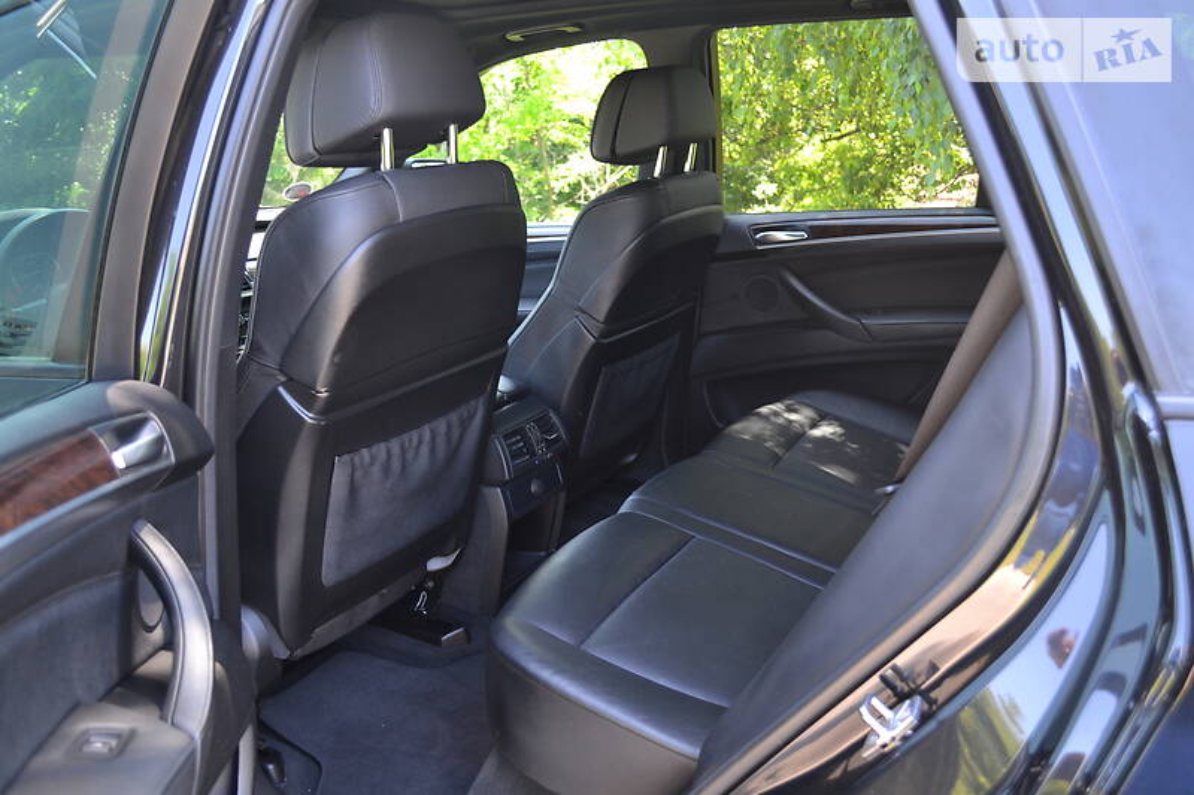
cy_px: 398
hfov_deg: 57.2
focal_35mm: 33
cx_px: 597
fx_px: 1094
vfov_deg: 40.0
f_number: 3.8
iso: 400
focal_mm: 22
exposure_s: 1/50
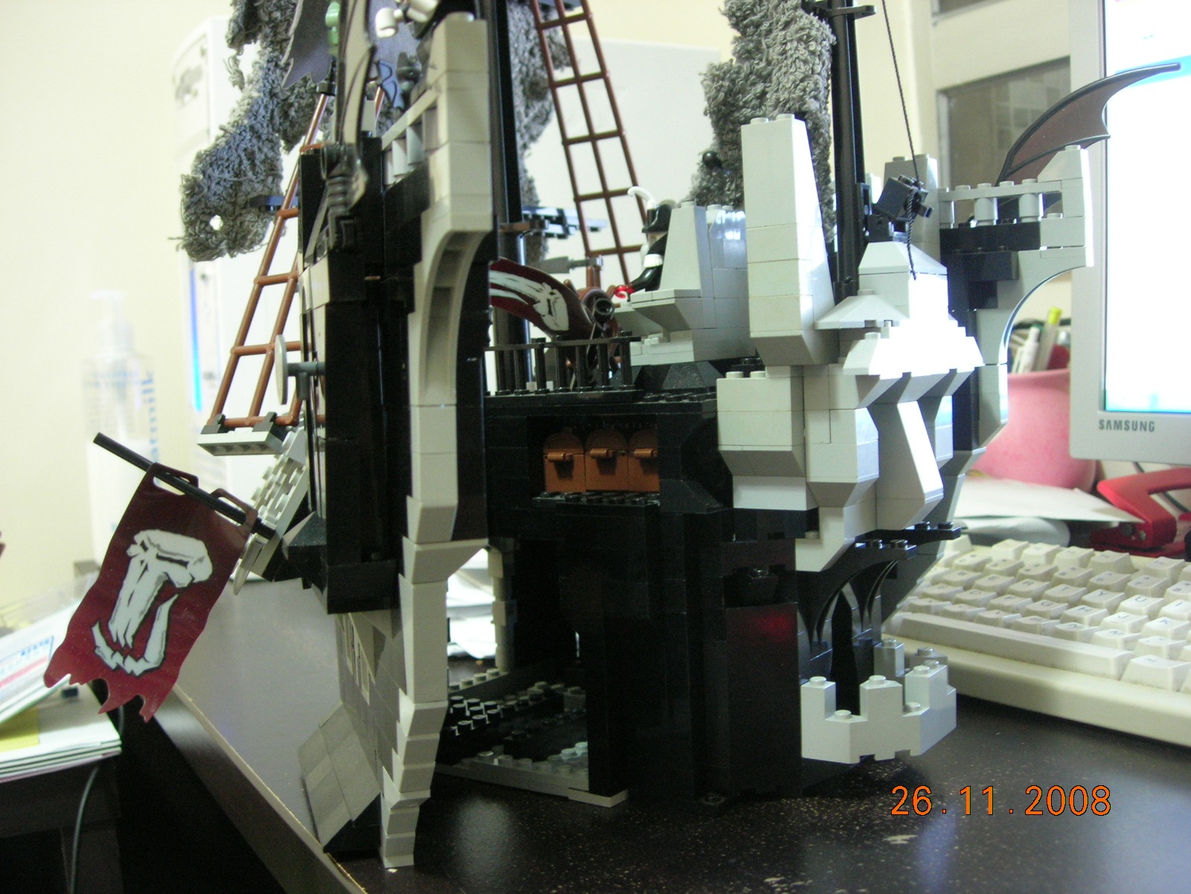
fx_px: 1307
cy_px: 447
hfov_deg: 49.0
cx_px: 596
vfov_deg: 37.7
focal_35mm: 38
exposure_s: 1/3.1
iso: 158
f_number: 2.8
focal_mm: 7.8
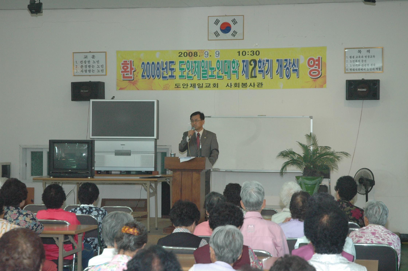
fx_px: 883
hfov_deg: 26.0
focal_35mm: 78
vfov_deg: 17.5
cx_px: 204
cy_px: 136
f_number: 5.6
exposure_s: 1/60
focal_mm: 52
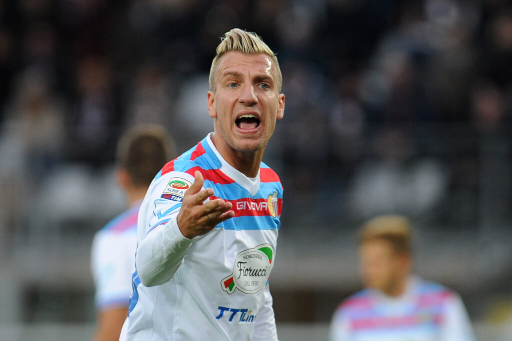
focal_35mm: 420
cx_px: 256
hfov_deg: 4.9
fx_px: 5974
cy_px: 170
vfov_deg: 3.3
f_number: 4
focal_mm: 420
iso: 1600
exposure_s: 1/800
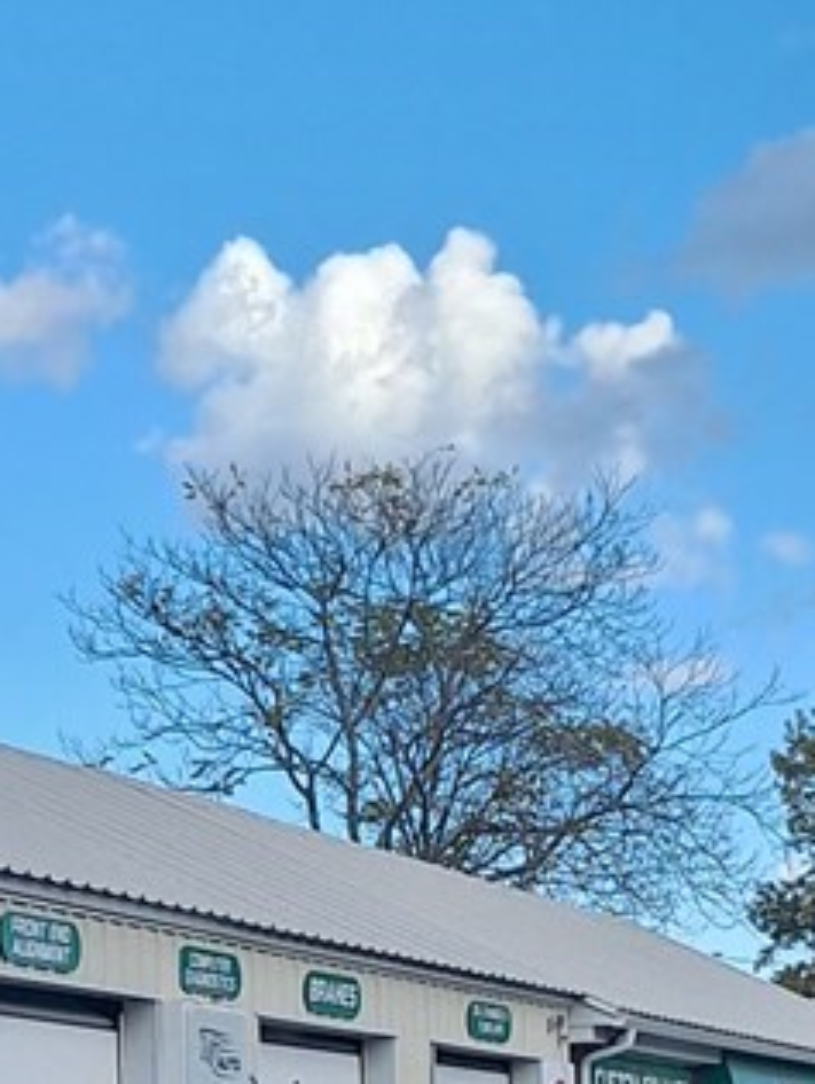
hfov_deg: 13.1
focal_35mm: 112
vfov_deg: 16.1
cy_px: 1617
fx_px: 3509
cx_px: 24
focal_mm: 5.54
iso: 40
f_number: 1.8
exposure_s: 1/1675
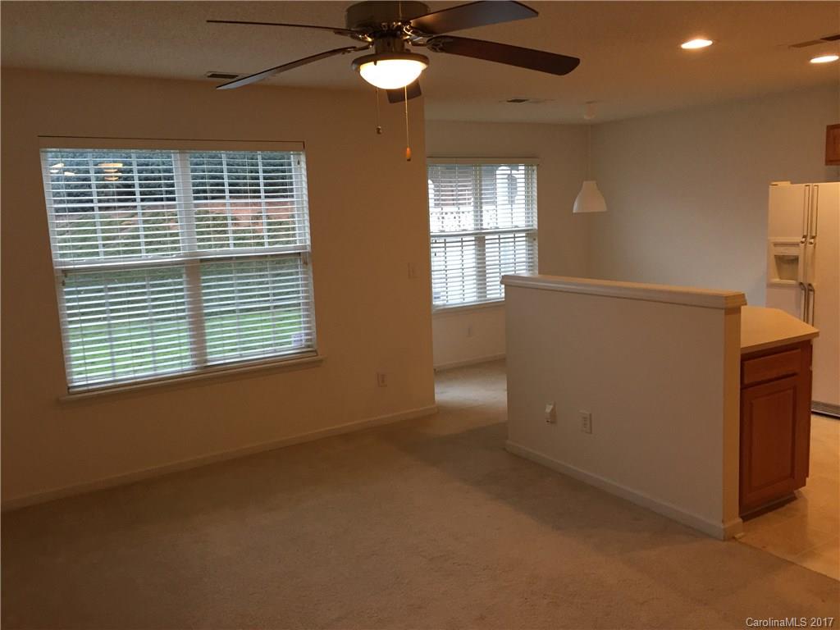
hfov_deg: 61.7
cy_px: 315
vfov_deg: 48.2
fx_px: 704
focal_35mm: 29
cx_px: 420
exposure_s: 1/30
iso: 50
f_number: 2.2
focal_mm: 4.15
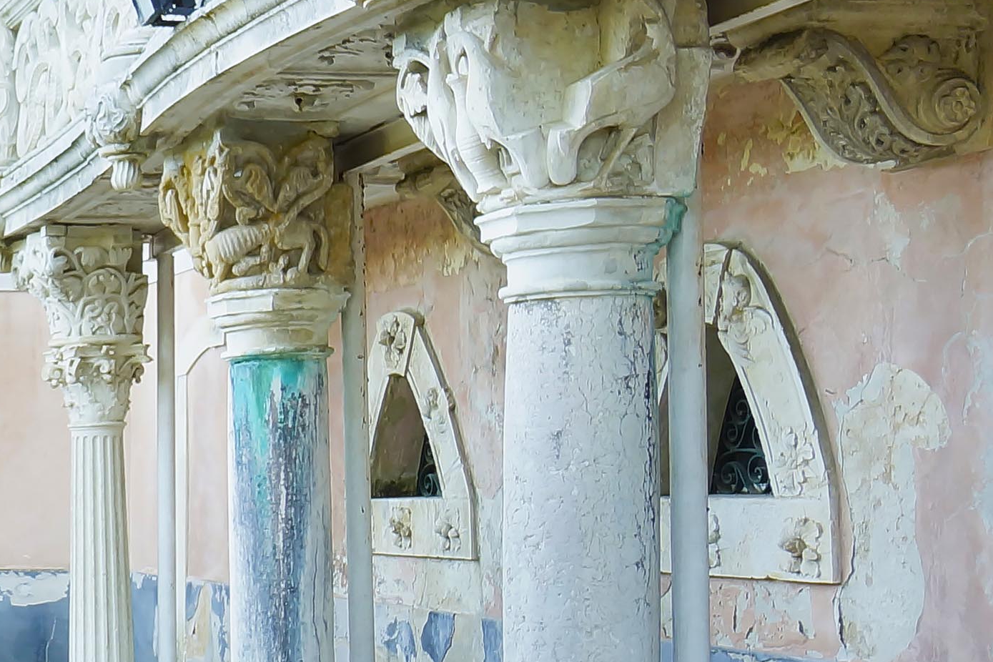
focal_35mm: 69
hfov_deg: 24.0
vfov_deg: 19.6
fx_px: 1903
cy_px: 470
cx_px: -440
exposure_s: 1/20
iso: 200
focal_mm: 11
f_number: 6.3
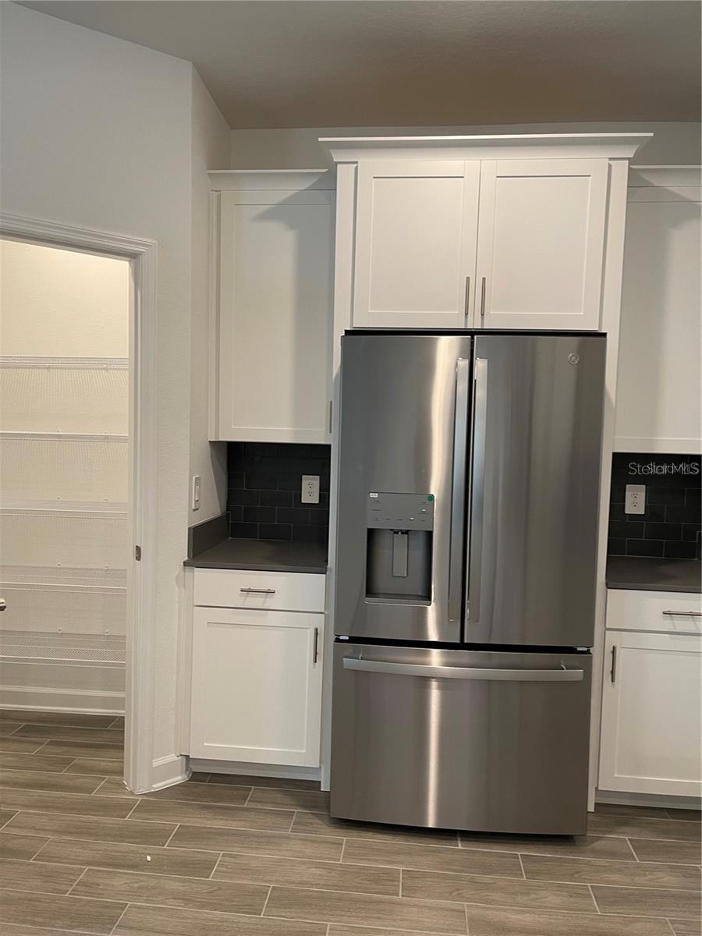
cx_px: 351
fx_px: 703
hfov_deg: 53.1
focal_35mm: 26
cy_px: 468
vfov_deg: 67.3
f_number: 1.6
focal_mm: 5.1
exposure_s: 1/60
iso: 80
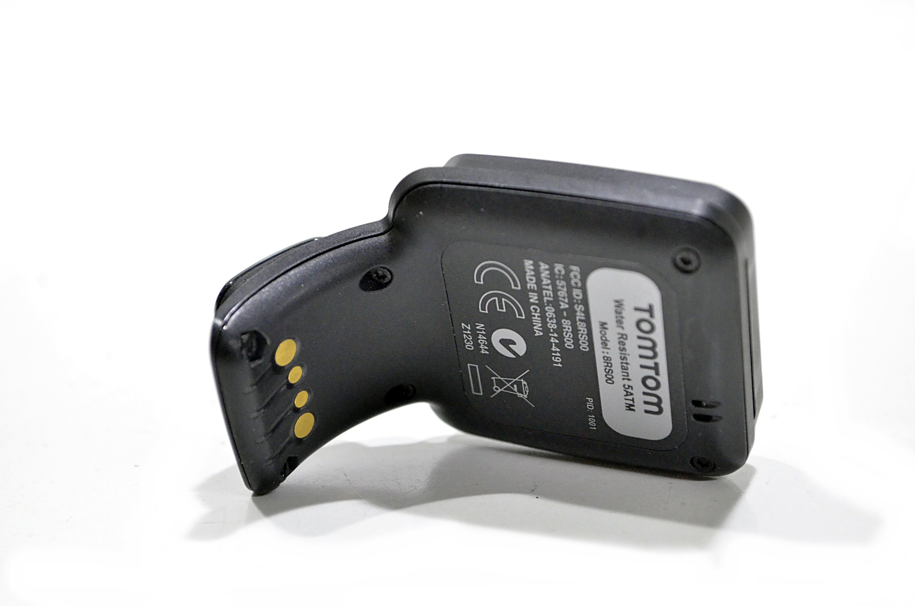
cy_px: 303
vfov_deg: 16.5
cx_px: 458
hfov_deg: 24.7
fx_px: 2093
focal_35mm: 82
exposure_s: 1/160
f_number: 6.3
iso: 3200
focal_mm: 55
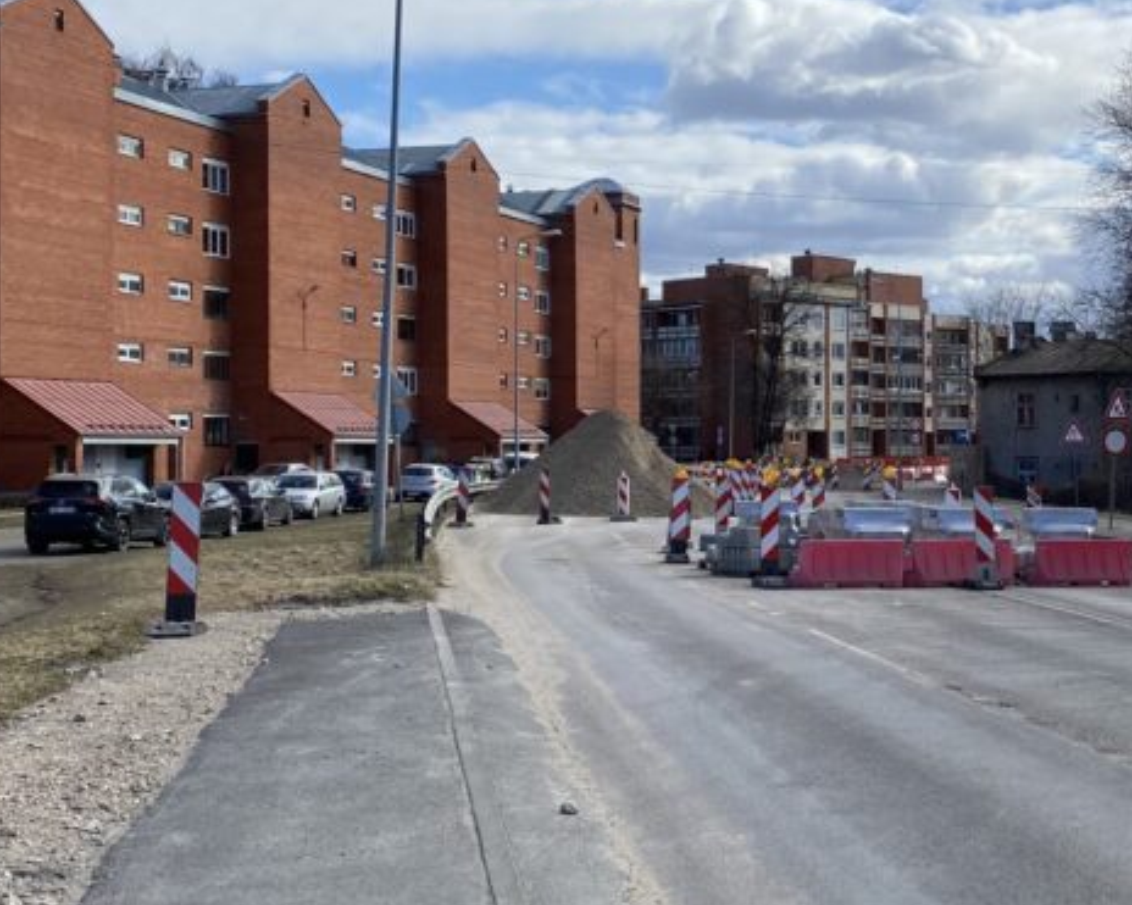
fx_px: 1876
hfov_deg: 33.0
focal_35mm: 56
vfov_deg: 27.1
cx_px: 825
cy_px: 417
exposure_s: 1/3300
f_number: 1.8
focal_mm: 4.25
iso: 32
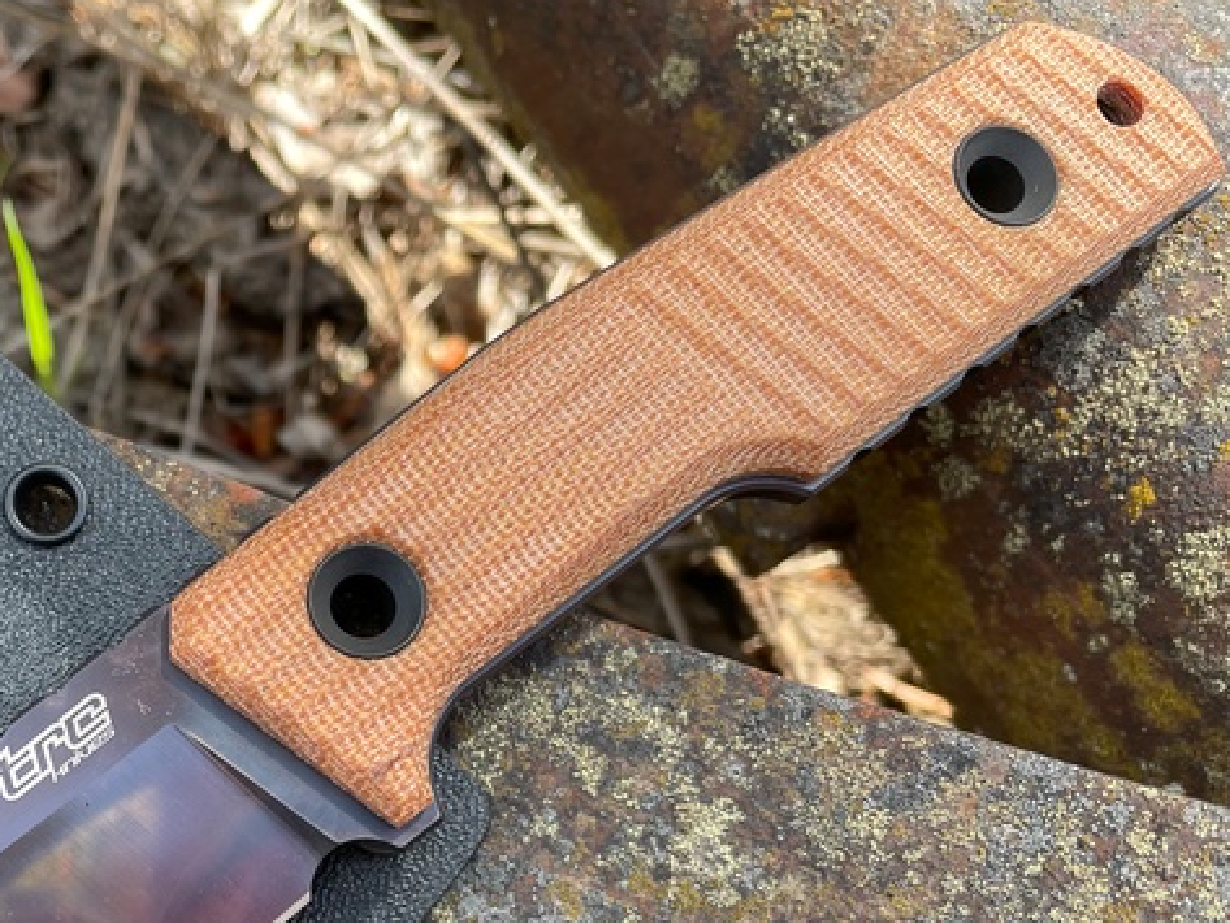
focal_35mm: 44
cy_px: 741
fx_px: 1564
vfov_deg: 32.0
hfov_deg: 40.7
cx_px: 203
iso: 32
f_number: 1.6
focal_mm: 4.2
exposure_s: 1/216
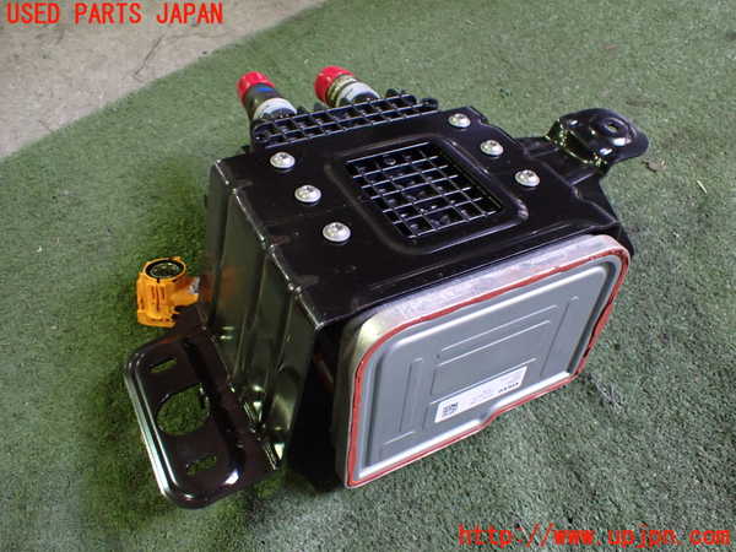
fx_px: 638
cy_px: 276
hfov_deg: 60.0
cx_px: 368
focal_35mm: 30
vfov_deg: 46.8
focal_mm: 5.4
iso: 800
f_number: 2.3
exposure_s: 1/50
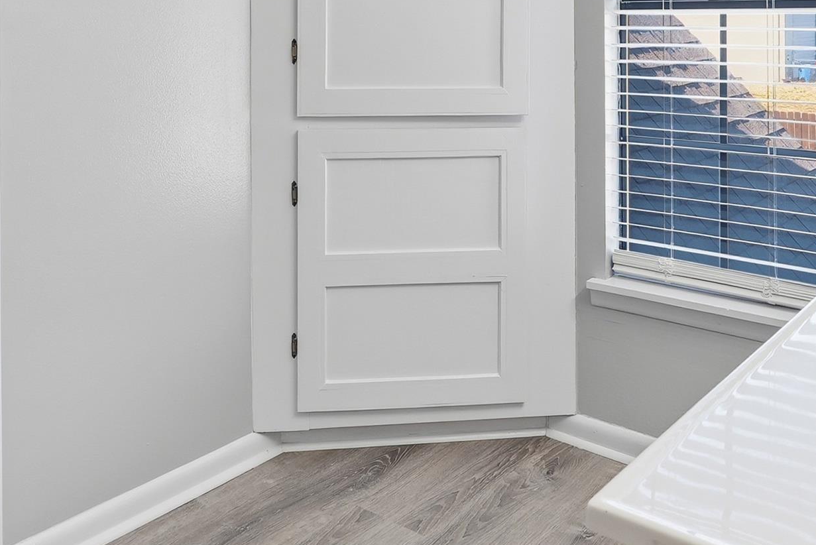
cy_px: 19
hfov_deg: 49.5
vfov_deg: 32.0
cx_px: 409
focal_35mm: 39
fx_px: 884
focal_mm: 16
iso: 250
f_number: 9
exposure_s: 1/100
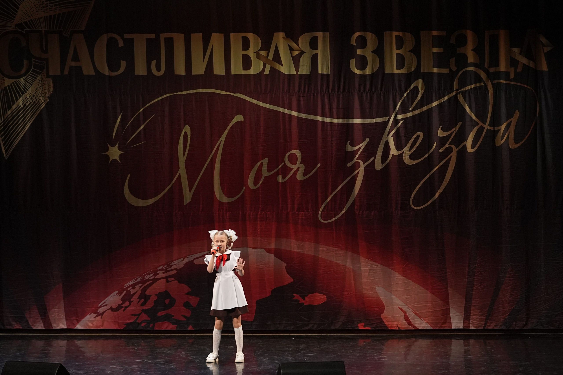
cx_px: 282
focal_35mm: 105
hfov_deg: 19.5
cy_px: 188
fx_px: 1642
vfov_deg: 13.0
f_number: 2.8
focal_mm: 70
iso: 2000
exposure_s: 1/400
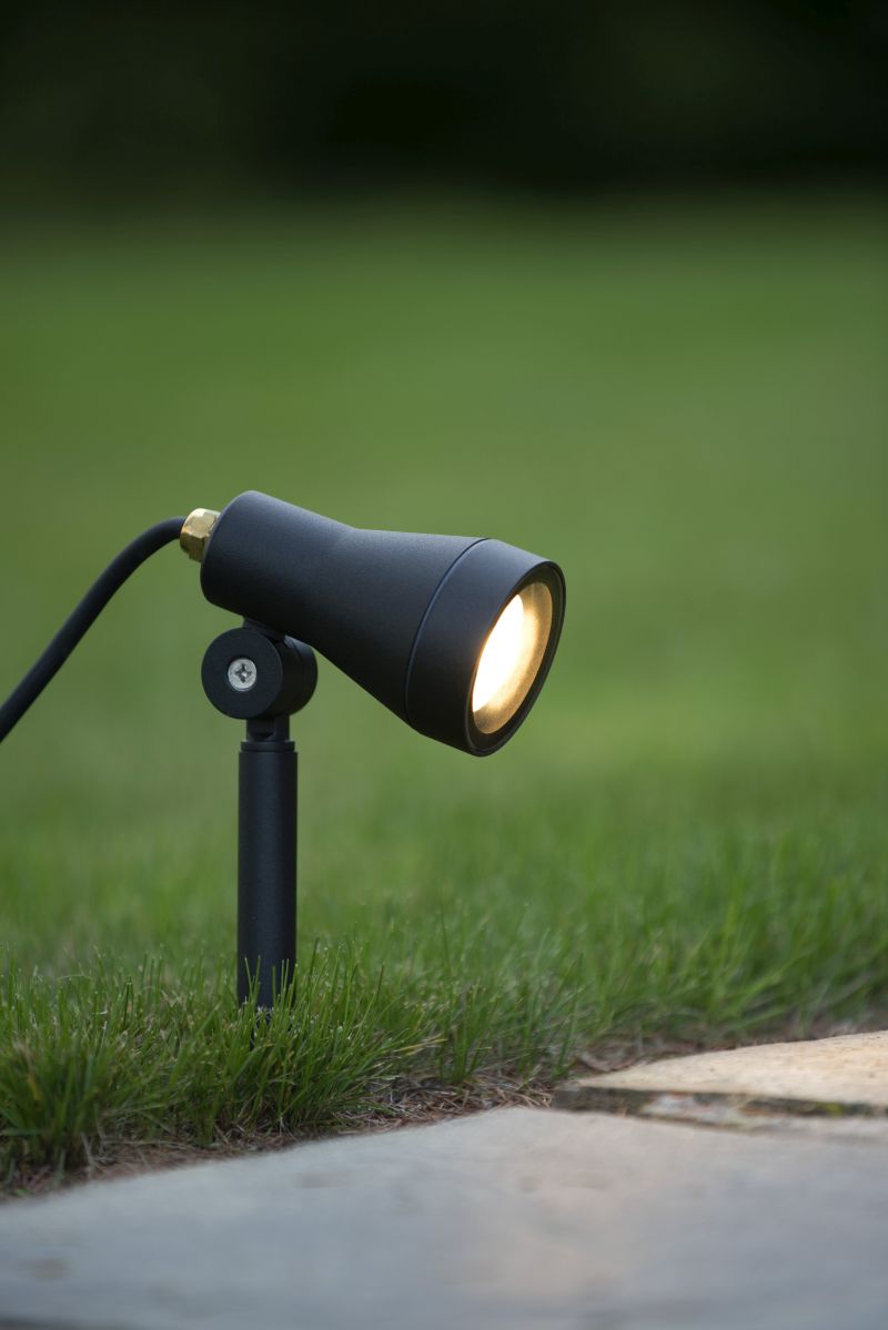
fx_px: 7395
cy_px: 665
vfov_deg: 10.3
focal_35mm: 200
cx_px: 444
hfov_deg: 6.9
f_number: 3.5
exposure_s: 1/200
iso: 200
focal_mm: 200
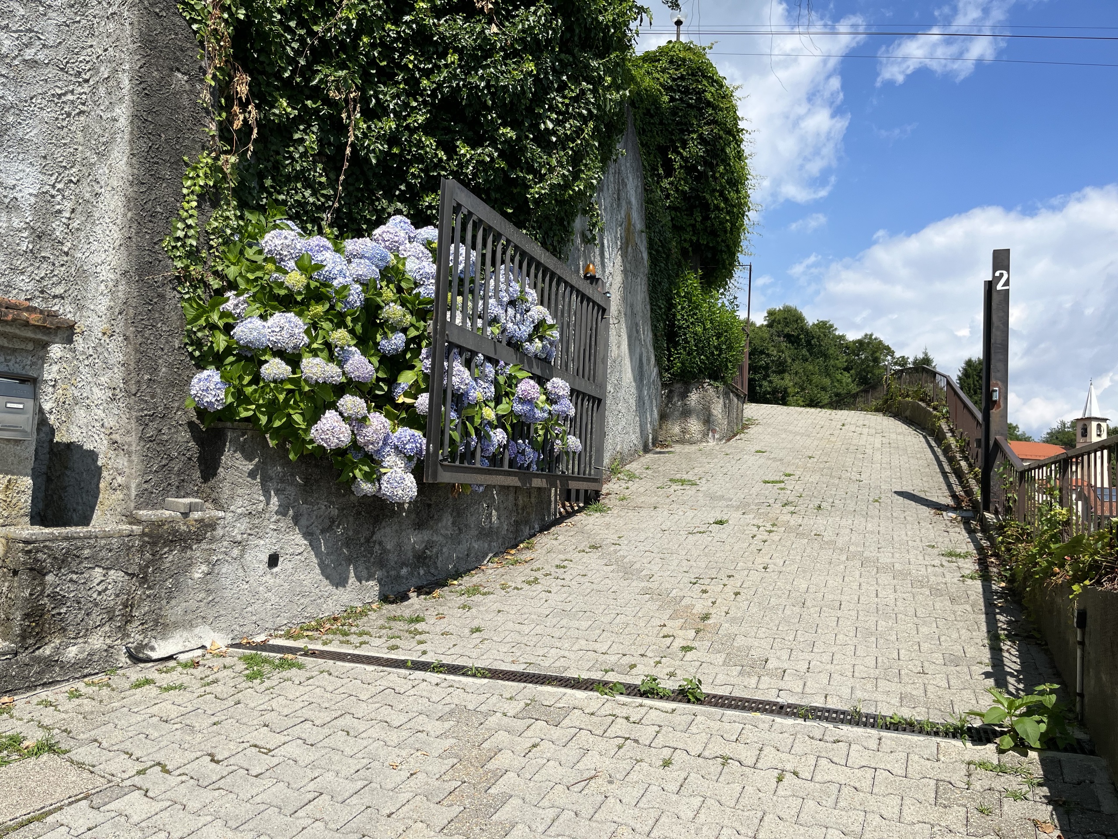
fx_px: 840
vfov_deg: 53.1
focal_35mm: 26
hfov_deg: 67.3
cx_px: 559
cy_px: 420
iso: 50
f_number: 1.6
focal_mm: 5.1
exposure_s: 1/4651
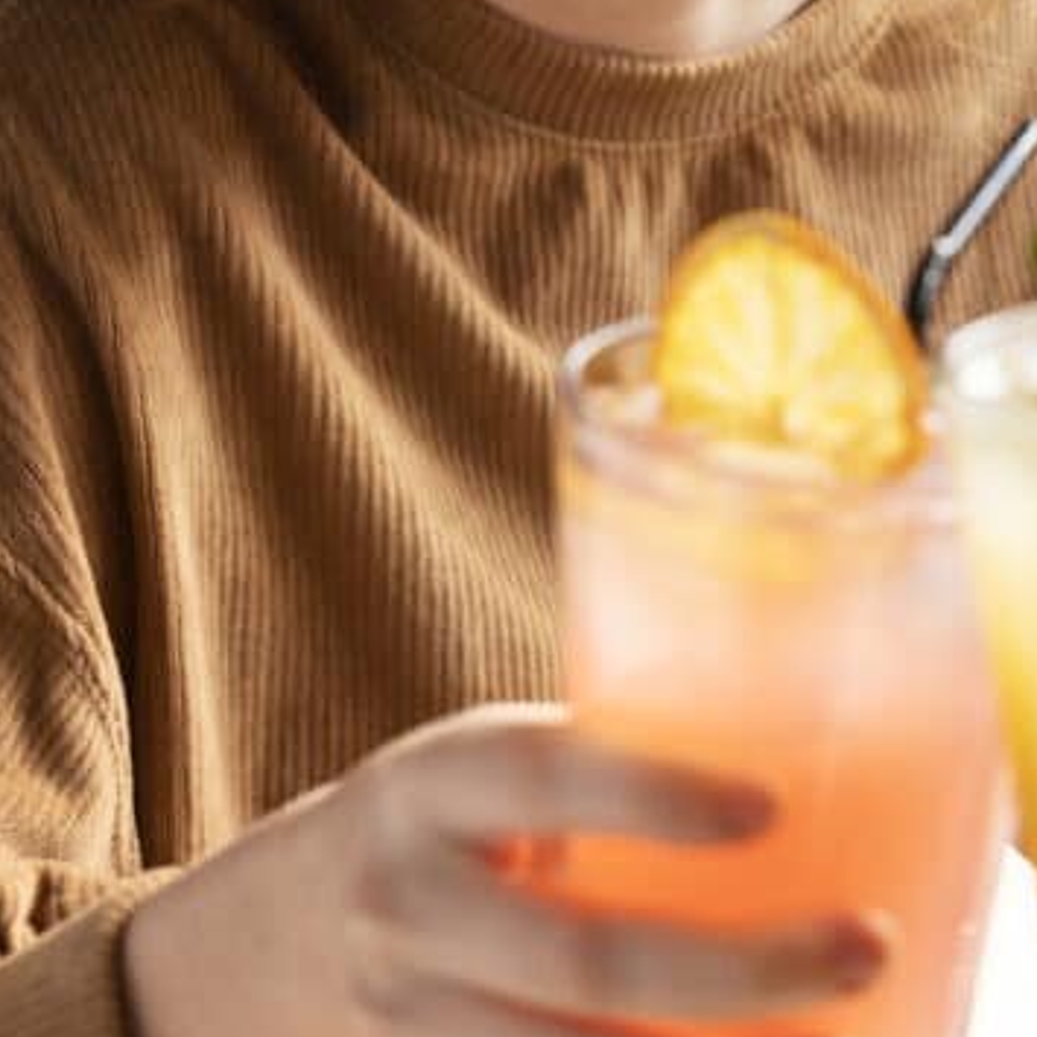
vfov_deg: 13.3
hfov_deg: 13.3
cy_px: 196
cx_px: 701
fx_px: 4440
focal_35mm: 131
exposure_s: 1/125
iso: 400
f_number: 3.5
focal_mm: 48
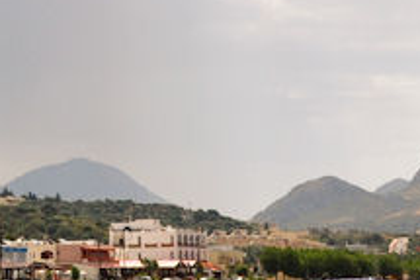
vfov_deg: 9.1
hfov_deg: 13.3
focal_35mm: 151
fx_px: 1760
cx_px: -37
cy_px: 220
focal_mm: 18
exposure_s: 1/500
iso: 200
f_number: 10
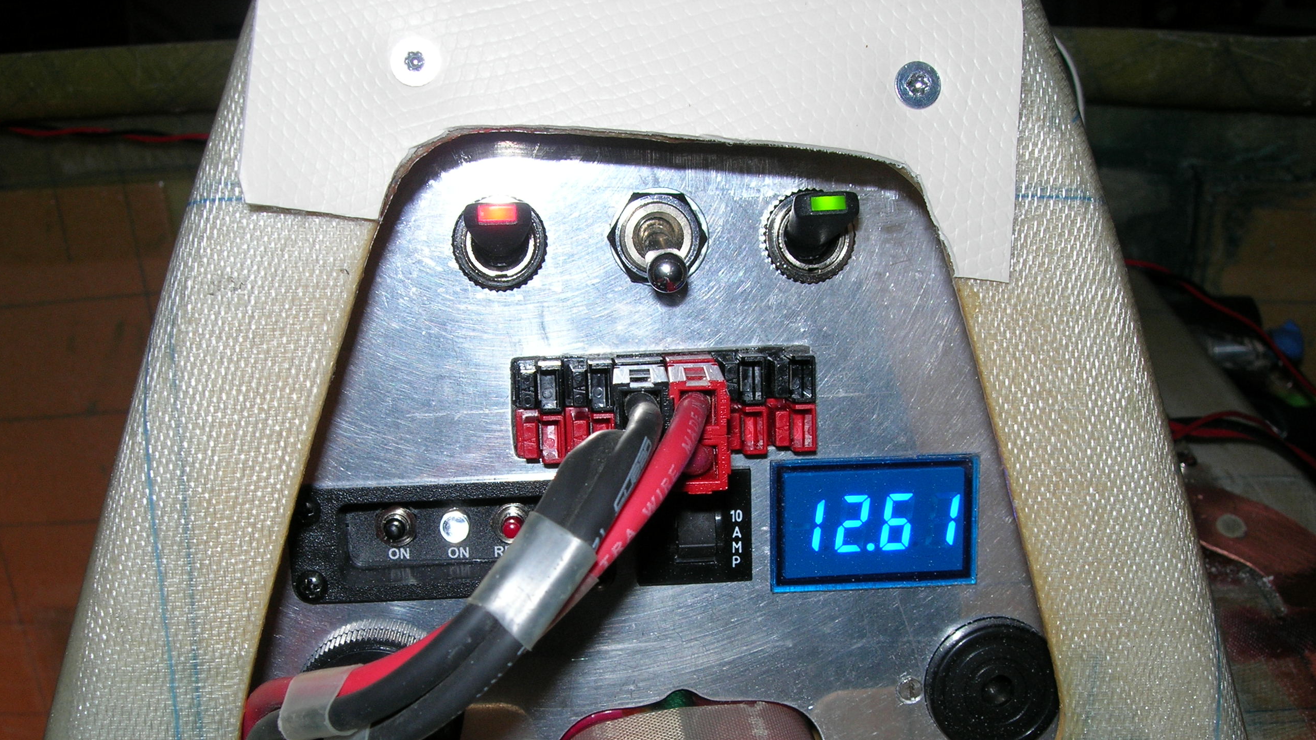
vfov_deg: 28.2
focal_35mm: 42
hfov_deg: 48.4
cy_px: 497
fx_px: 1466
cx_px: 657
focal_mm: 7.8
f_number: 4.8
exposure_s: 1/60.1
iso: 64
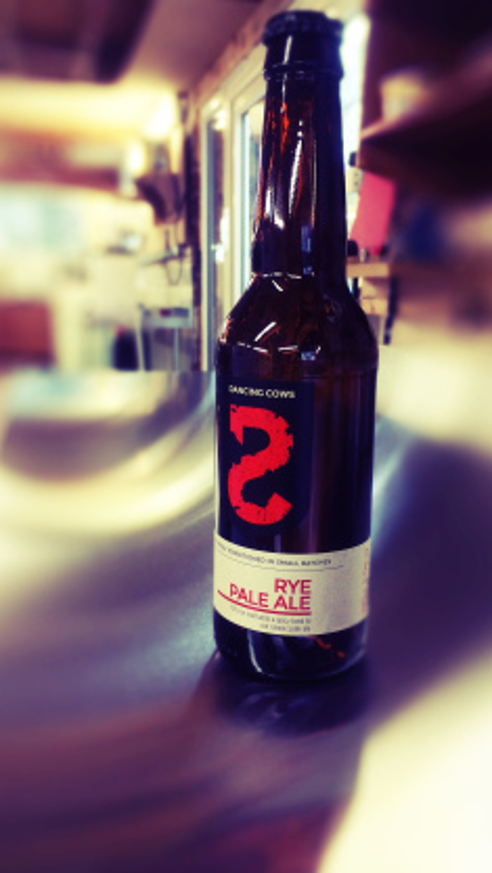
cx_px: 253
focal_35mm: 33
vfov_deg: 59.5
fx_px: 764
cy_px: 439
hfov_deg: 35.7
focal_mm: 4.12
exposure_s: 1/50
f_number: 2.2
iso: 50
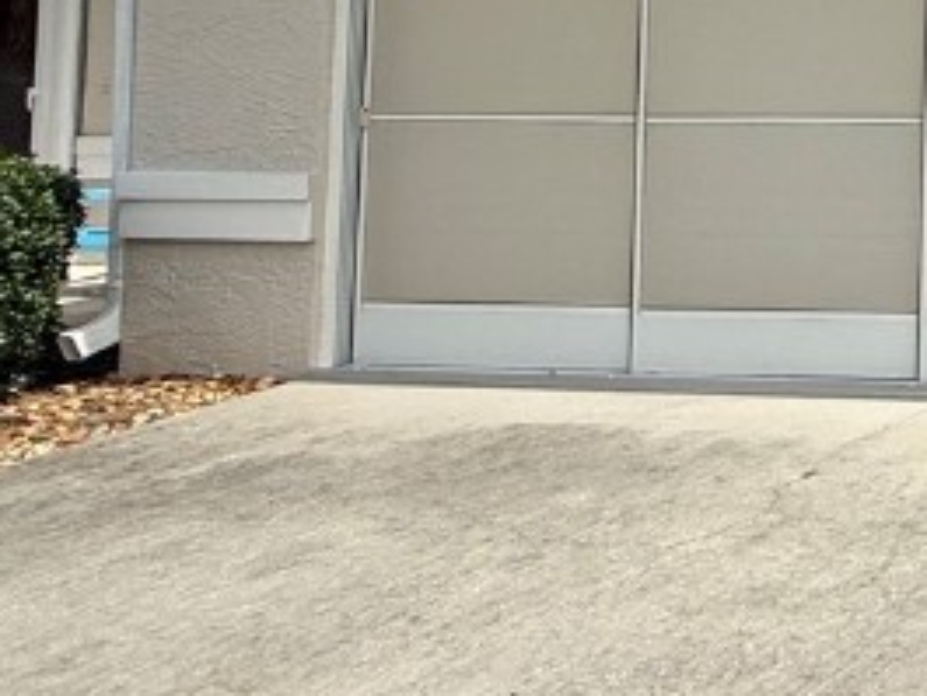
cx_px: 1602
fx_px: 1447
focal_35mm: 54
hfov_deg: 22.9
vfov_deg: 25.8
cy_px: 10
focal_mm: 2.22
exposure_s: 1/2841
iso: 50
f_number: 2.2
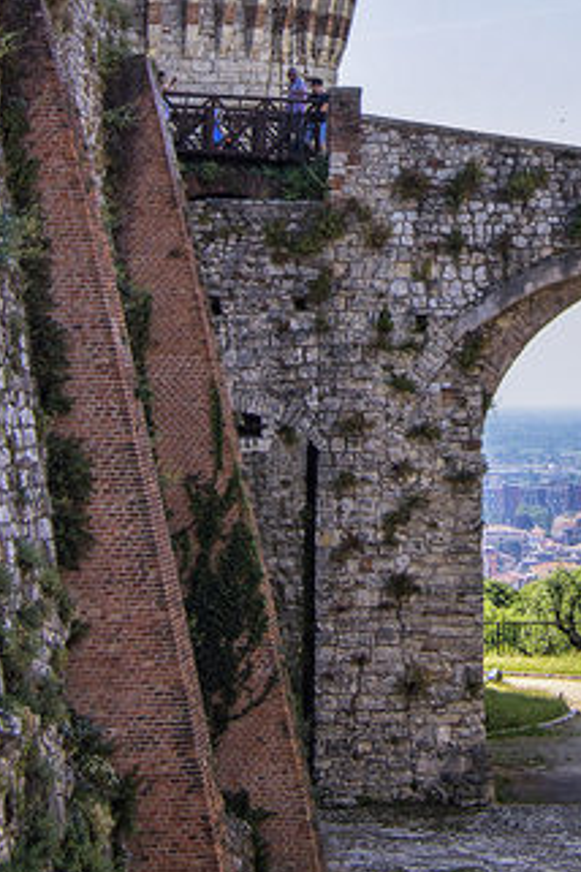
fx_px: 3800
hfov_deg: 8.7
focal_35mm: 157
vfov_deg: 13.0
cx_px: 502
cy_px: 95
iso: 100
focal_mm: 56
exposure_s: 1/160
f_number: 16
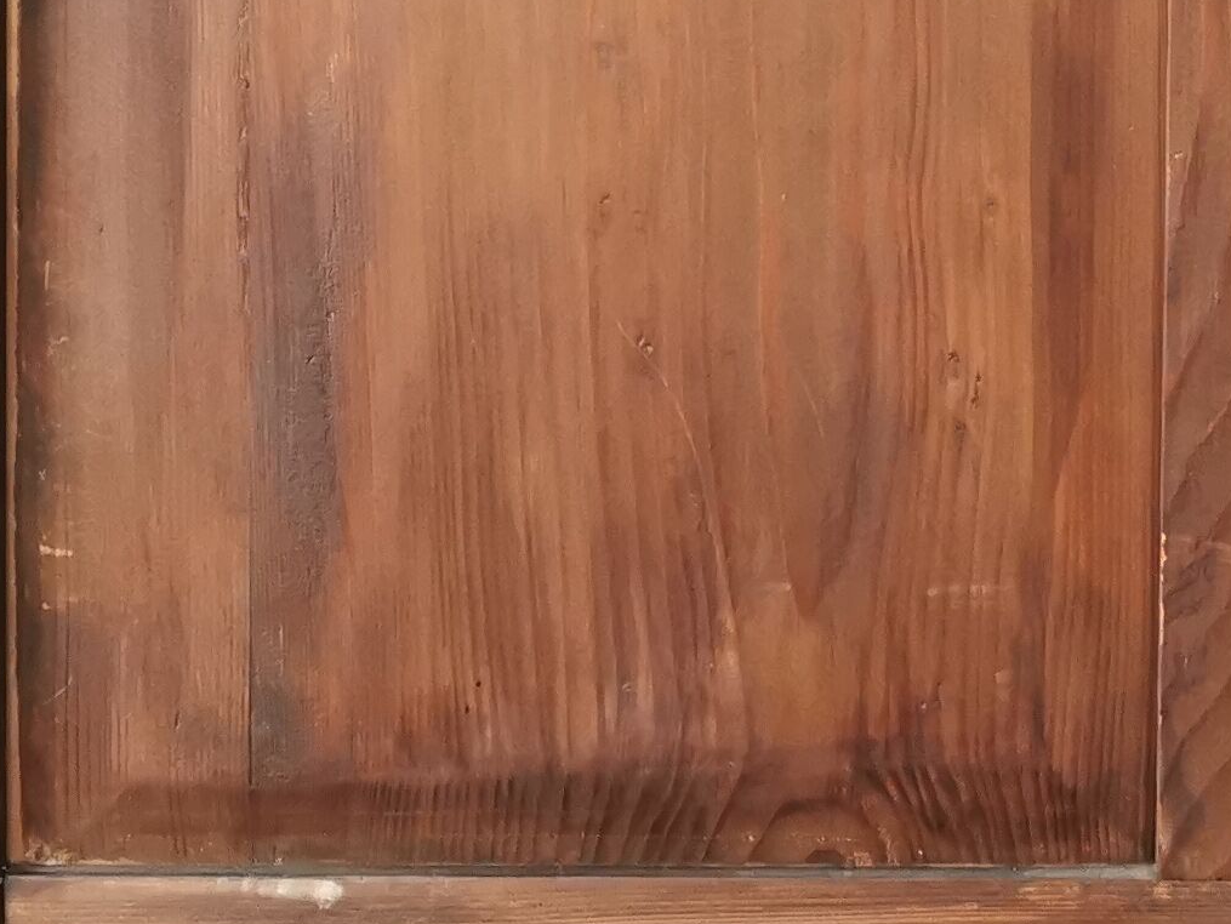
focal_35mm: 97
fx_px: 3451
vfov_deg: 14.2
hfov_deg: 19.6
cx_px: 1246
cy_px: -470
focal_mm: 5.56
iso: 320
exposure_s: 1/60
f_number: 1.6
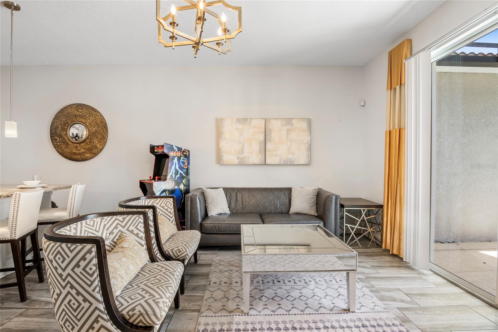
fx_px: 228
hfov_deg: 95.0
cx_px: 249
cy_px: 166
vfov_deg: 72.0
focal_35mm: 16
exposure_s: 1/1.25
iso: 100
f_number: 9
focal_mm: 11
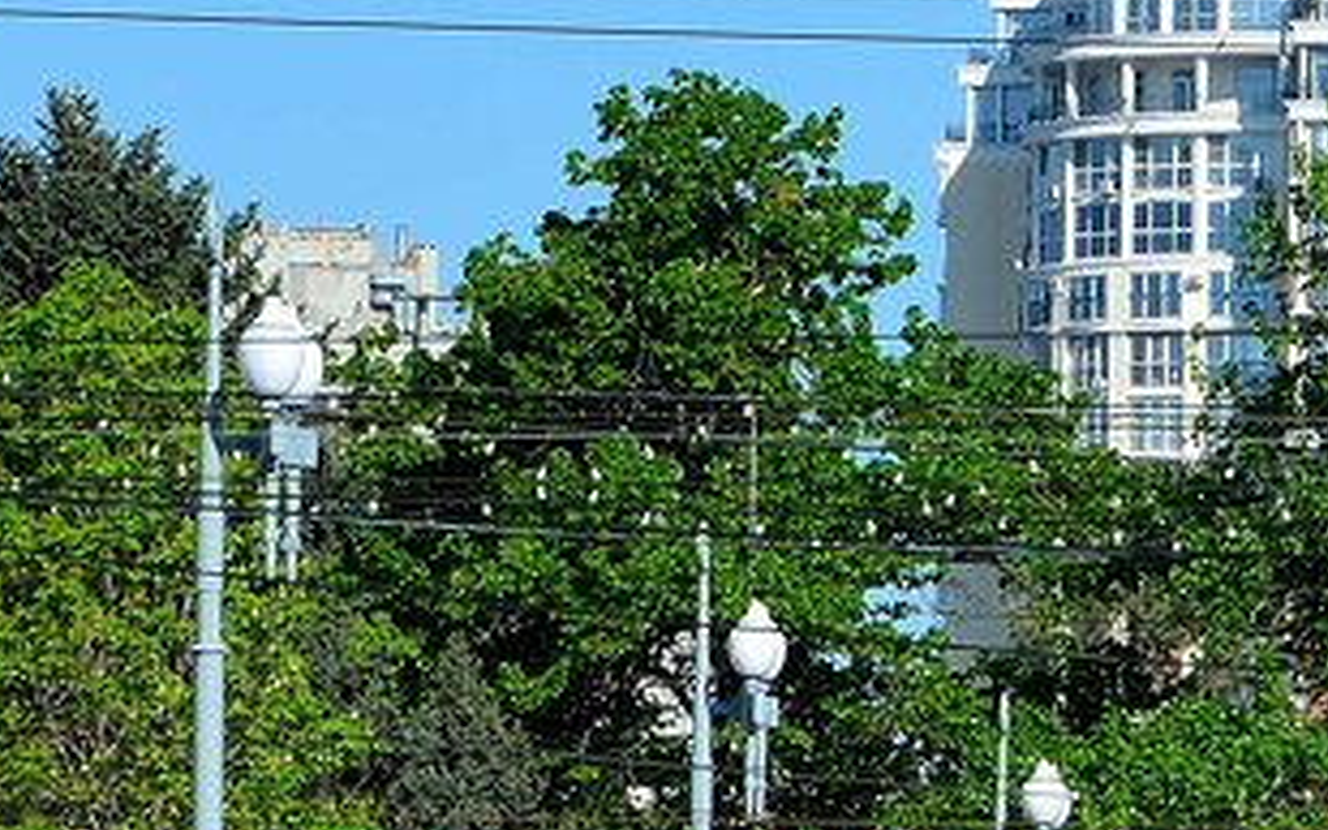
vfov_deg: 2.4
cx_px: 1895
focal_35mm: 546
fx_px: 19757
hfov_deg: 3.8
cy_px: 264
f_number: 11
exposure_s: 1/400
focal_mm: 92
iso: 200
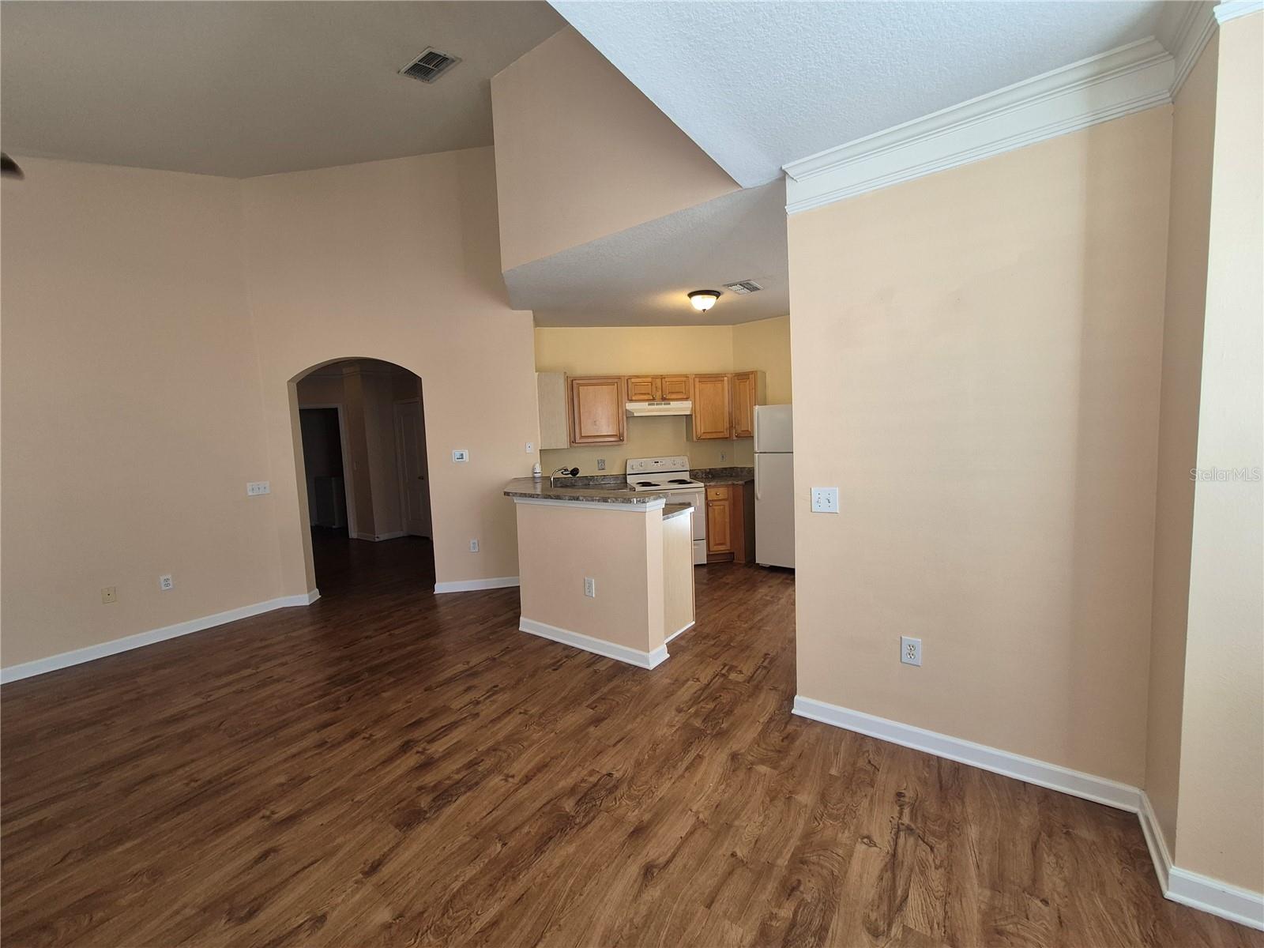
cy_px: 474
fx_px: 475
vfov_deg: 89.9
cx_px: 632
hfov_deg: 106.2
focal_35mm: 13
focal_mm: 1.74
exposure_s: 1/60
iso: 100
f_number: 2.2
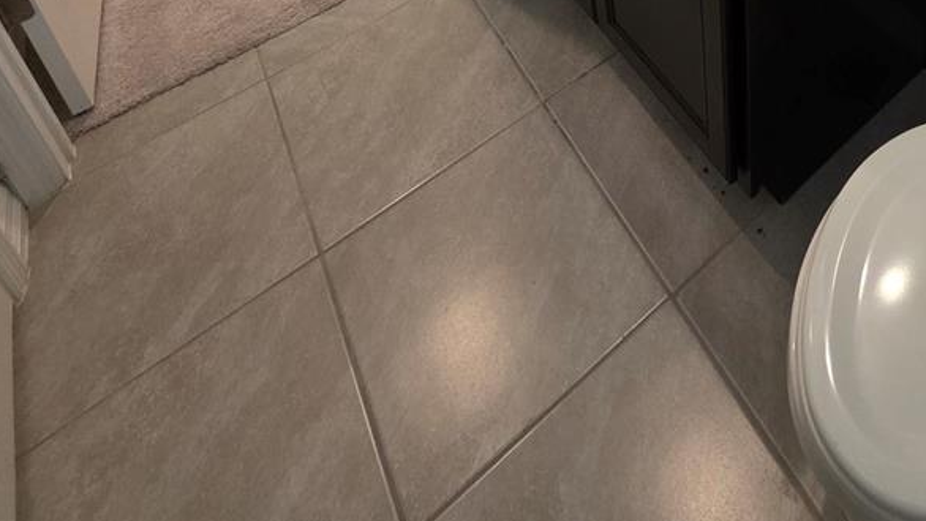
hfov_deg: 62.8
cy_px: -327
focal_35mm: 29
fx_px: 712
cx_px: 678
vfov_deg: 25.3
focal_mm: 2.2
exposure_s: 1/120
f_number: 1.9
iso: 320
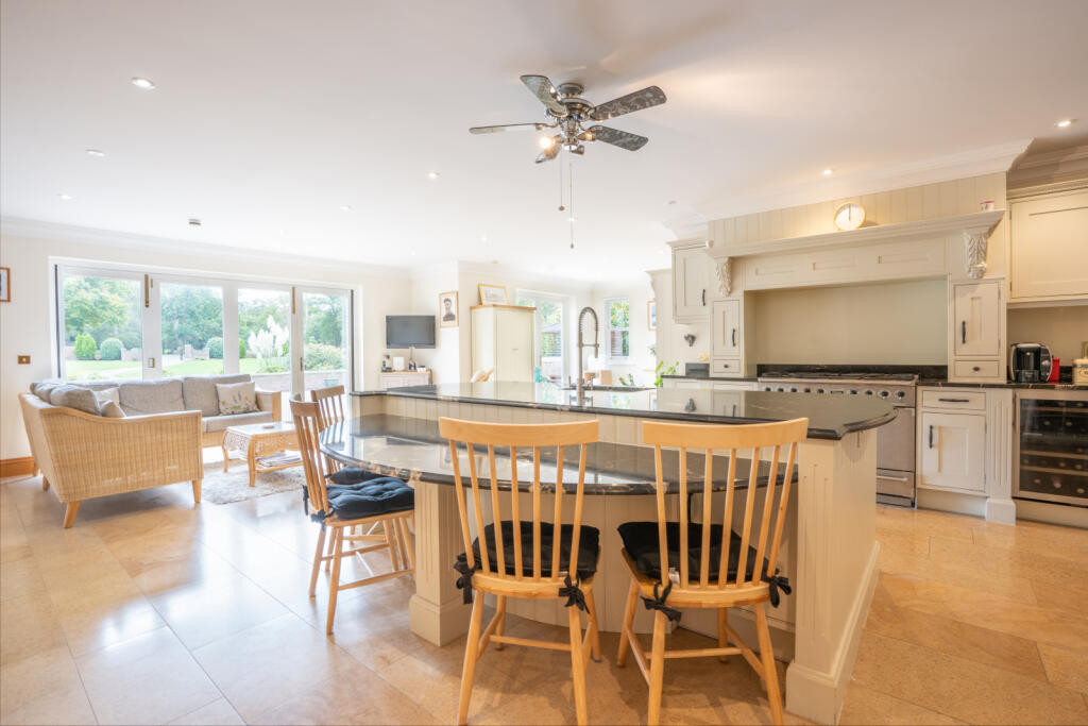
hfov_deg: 96.7
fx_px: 484
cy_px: 363
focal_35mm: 16
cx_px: 544
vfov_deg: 73.8
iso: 200
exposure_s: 1/8
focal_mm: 16
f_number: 11
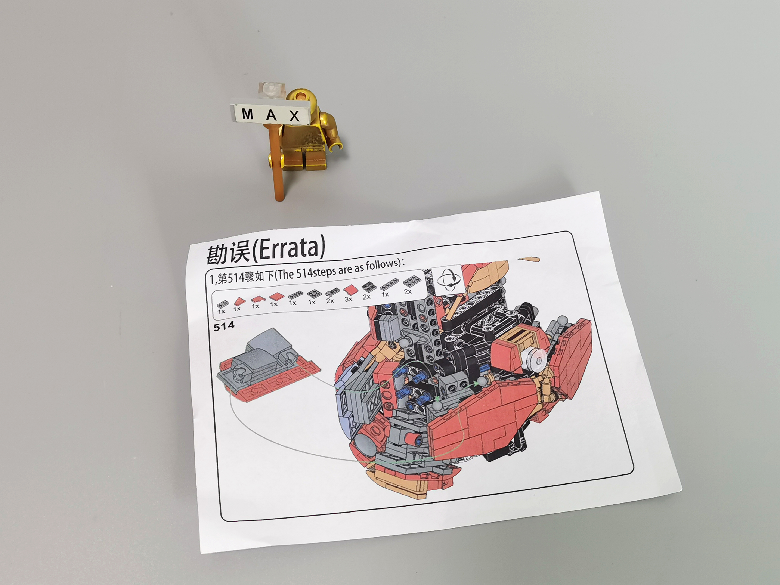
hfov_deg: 45.8
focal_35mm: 41
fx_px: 924
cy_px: 292
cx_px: 390
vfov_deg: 35.1
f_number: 1.8
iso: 160
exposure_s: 1/100
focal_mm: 5.58
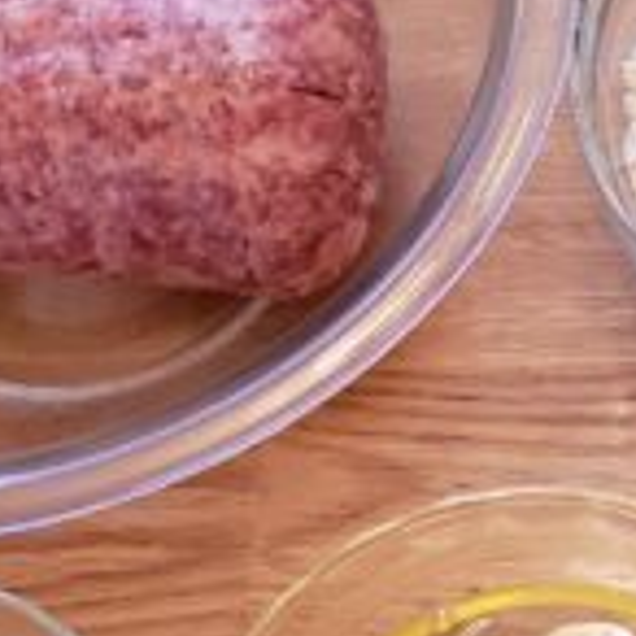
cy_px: 427
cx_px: 897
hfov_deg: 14.6
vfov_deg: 15.4
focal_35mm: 113
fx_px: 2349
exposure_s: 1/40
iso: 320
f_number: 1.5
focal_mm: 4.3
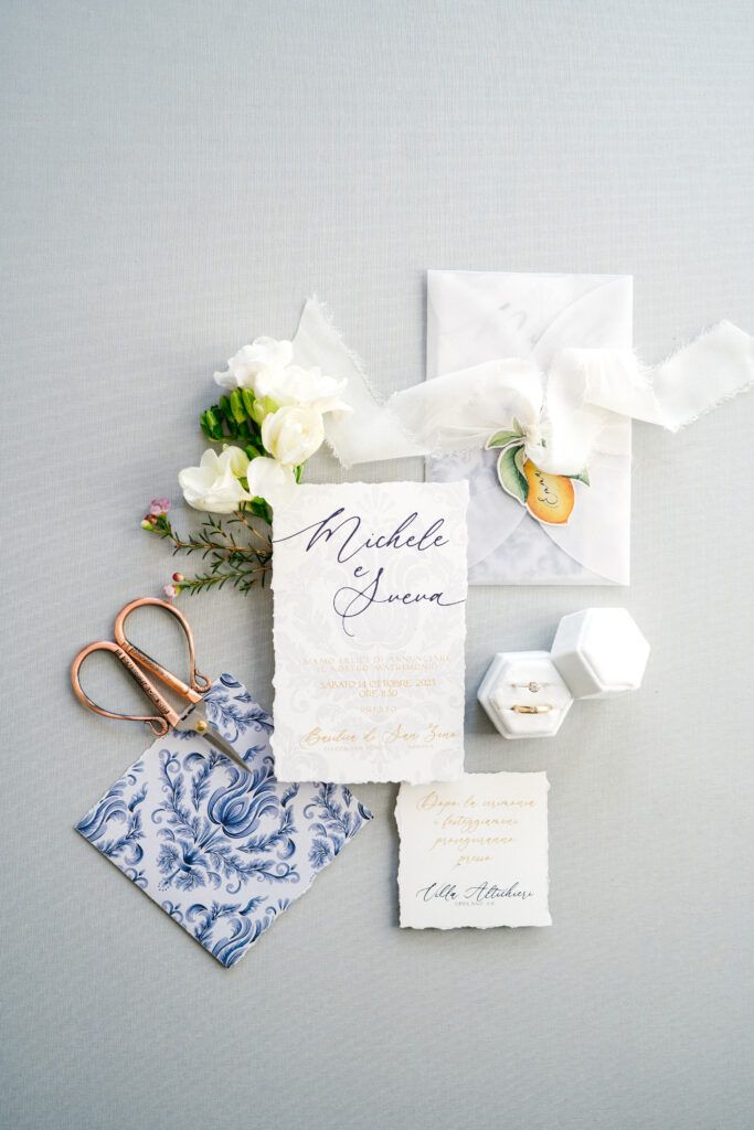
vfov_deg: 39.6
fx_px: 1570
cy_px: 565
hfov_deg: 27.0
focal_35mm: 50
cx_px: 377
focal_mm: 50
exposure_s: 1/250
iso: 400
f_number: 4.5
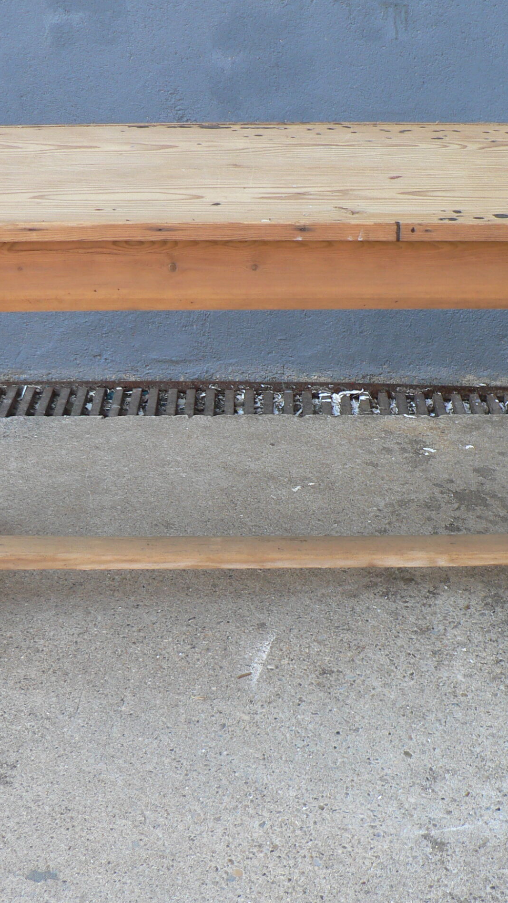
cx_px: 281
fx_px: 1269
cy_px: 455
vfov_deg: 39.2
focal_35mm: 53
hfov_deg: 22.6
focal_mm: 6
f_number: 2.8
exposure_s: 1/100
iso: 80
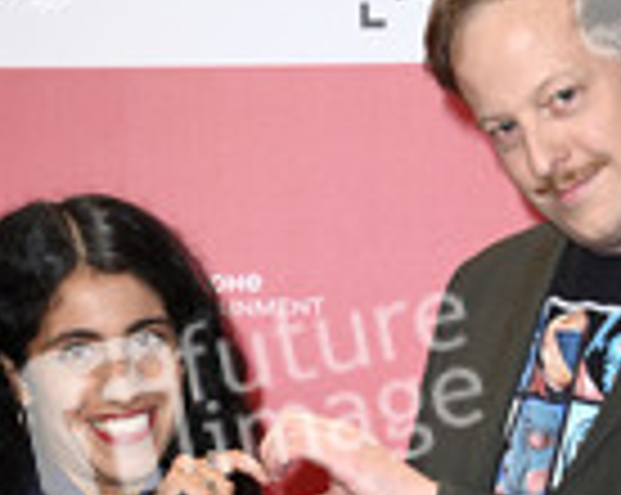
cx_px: 382
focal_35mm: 231
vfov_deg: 6.6
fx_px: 4240
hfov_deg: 8.4
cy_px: 626
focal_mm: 85
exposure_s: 1/250
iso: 640
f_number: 6.3
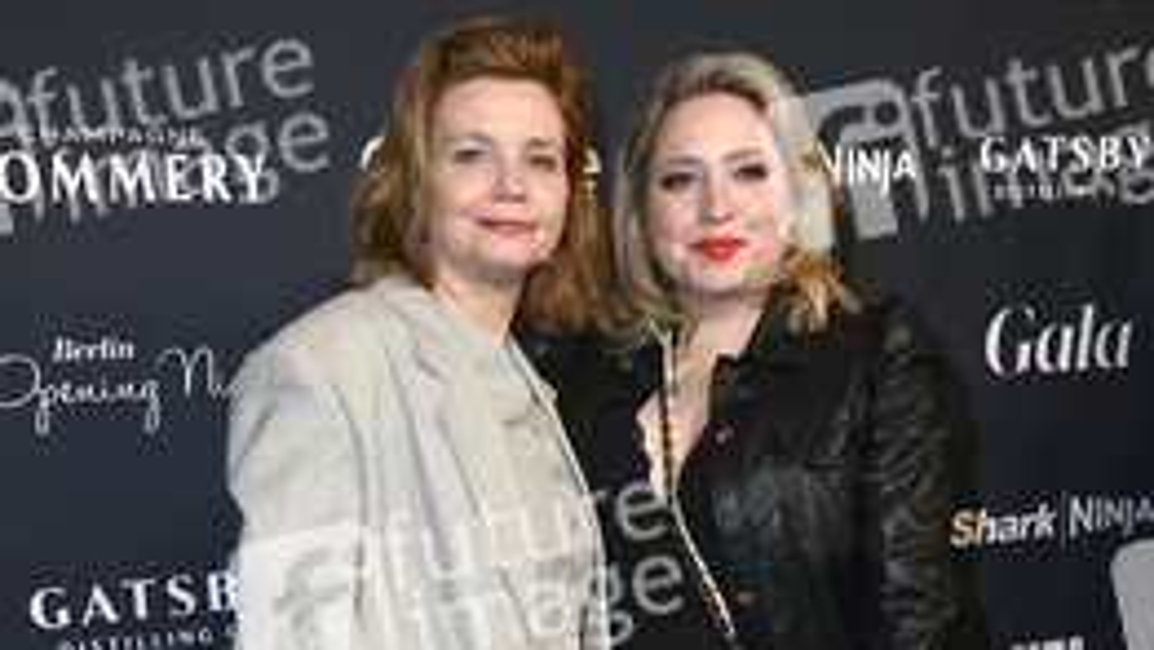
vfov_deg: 18.6
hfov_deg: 34.3
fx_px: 1867
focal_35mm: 61
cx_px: 584
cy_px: 809
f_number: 6.3
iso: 800
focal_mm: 38
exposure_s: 1/250
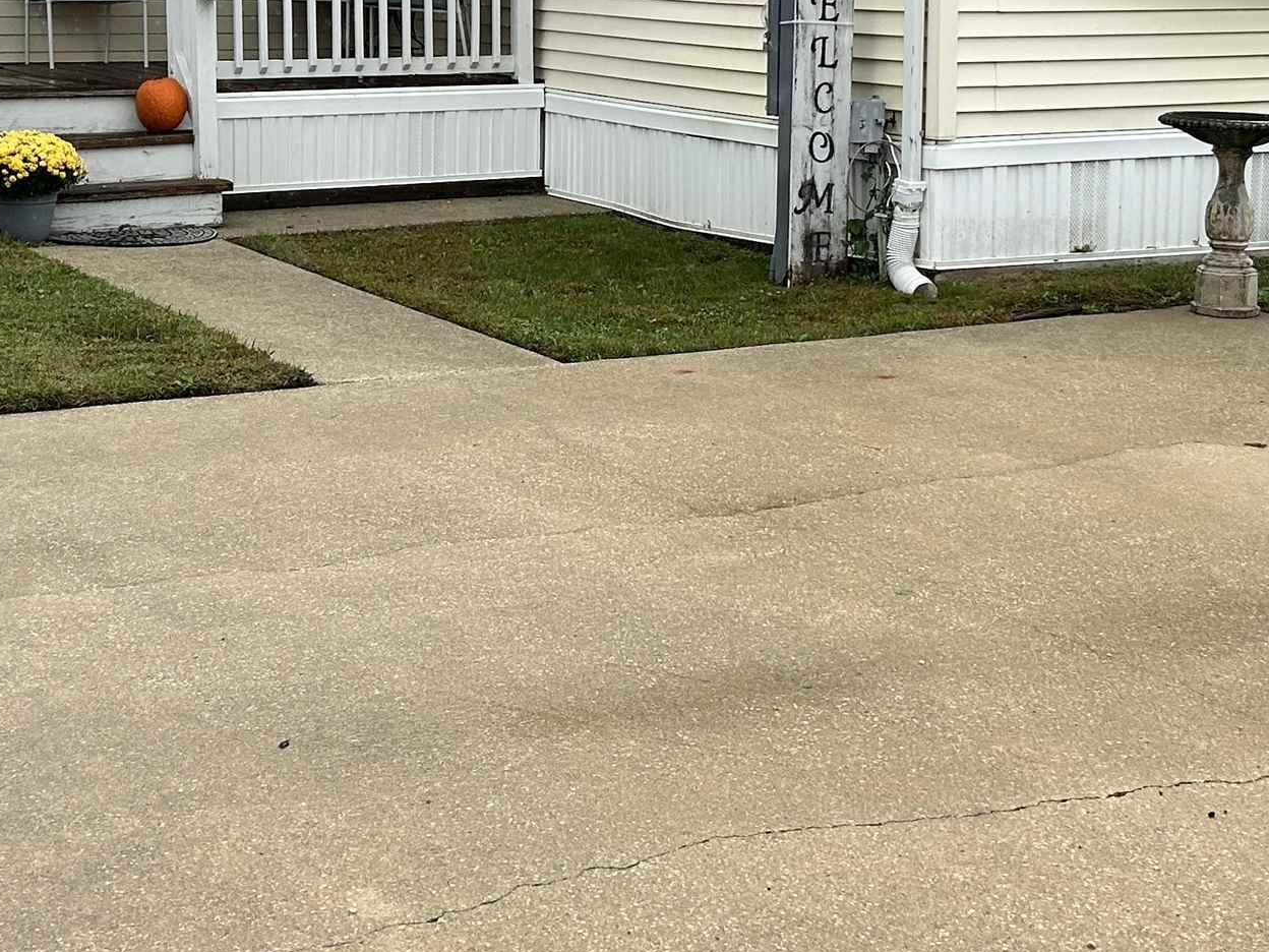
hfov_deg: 30.2
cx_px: 716
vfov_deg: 22.6
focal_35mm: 64
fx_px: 2346
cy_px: 176
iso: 50
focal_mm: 5.7
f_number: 1.5
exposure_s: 1/2762
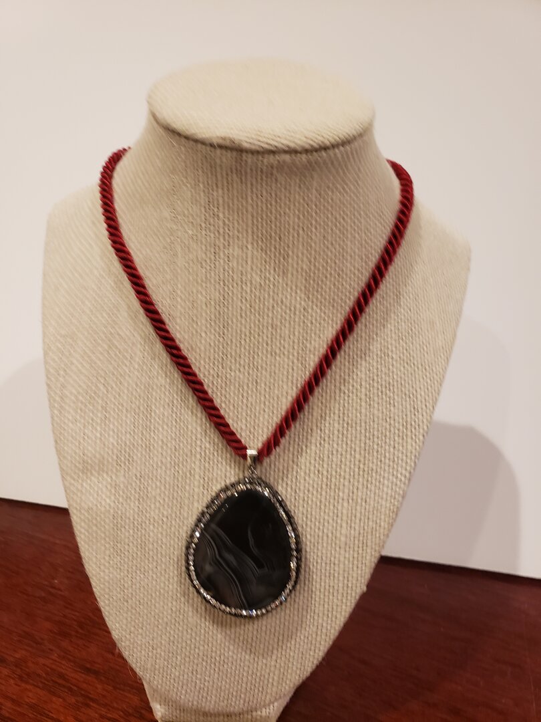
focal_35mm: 26
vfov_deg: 67.3
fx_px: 542
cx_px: 270
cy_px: 361
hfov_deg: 53.1
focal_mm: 4.3
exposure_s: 1/24
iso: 250
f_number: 2.4
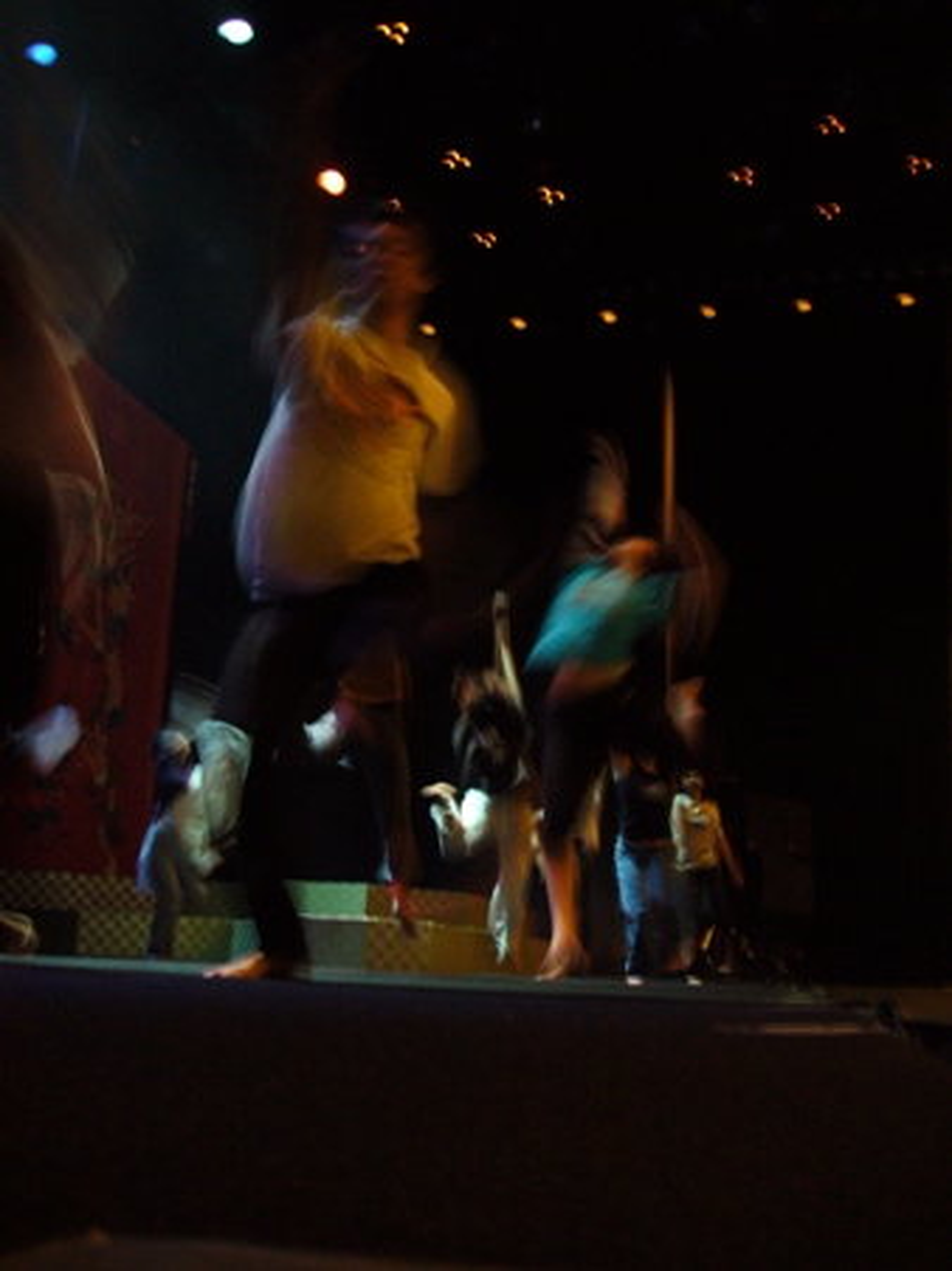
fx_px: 1284
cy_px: 636
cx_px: 476
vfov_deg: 52.6
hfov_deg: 40.7
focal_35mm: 35
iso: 200
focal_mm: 5.8
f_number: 2.8
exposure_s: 1/8
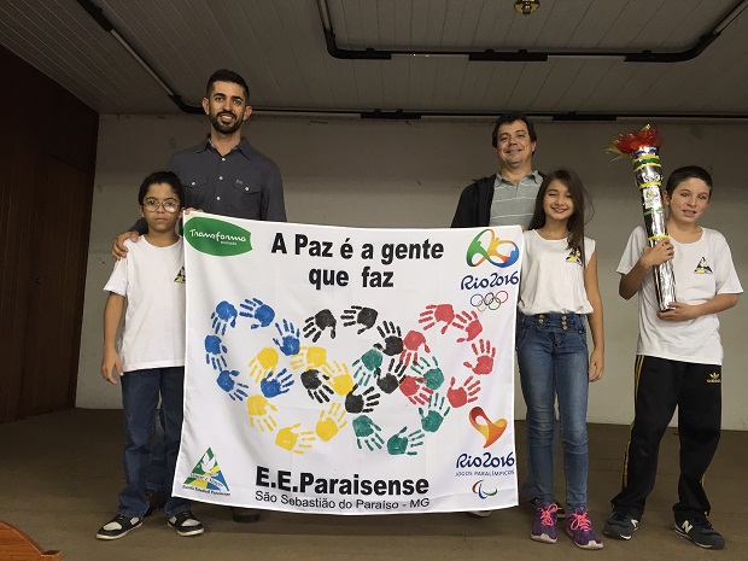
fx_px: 627
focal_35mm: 29
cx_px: 374
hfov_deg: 61.7
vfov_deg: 48.2
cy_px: 280
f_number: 2.2
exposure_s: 1/30
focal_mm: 4.15
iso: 100
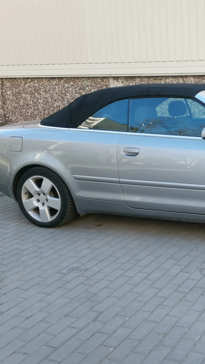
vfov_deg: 44.6
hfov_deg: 24.6
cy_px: 185
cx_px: 211
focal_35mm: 46
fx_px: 445
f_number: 1.8
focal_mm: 5.58
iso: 50
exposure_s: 1/198
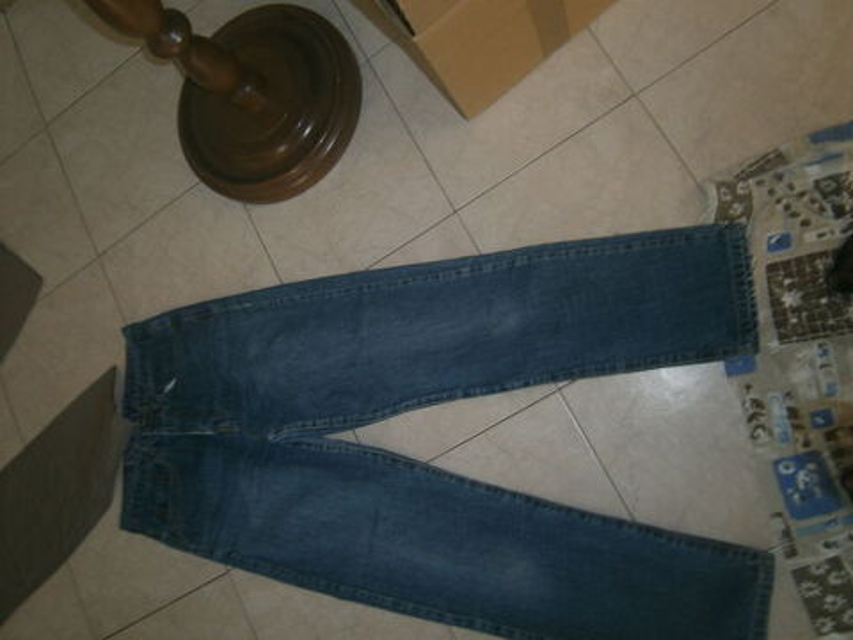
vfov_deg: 53.1
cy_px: 320
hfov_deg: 67.3
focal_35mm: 26
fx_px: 641
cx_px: 426
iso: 80
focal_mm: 4.7
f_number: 2.8
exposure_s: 1/30
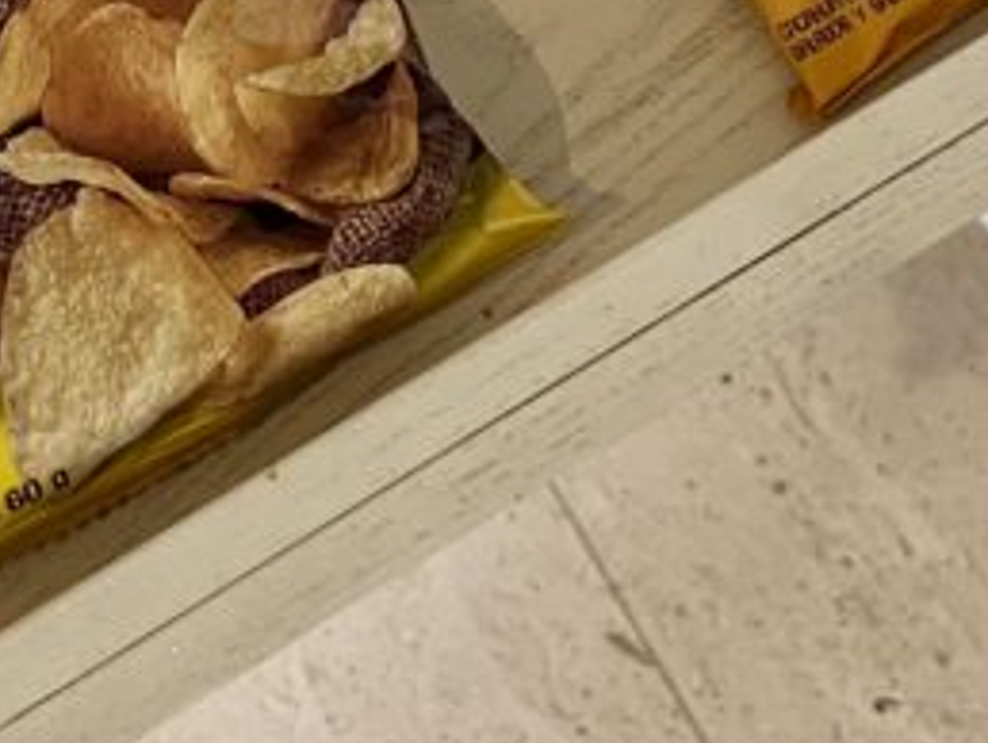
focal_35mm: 103
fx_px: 2943
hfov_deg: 18.8
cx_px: 172
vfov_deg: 13.5
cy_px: -394
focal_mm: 5.7
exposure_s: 1/60
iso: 200
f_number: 1.5
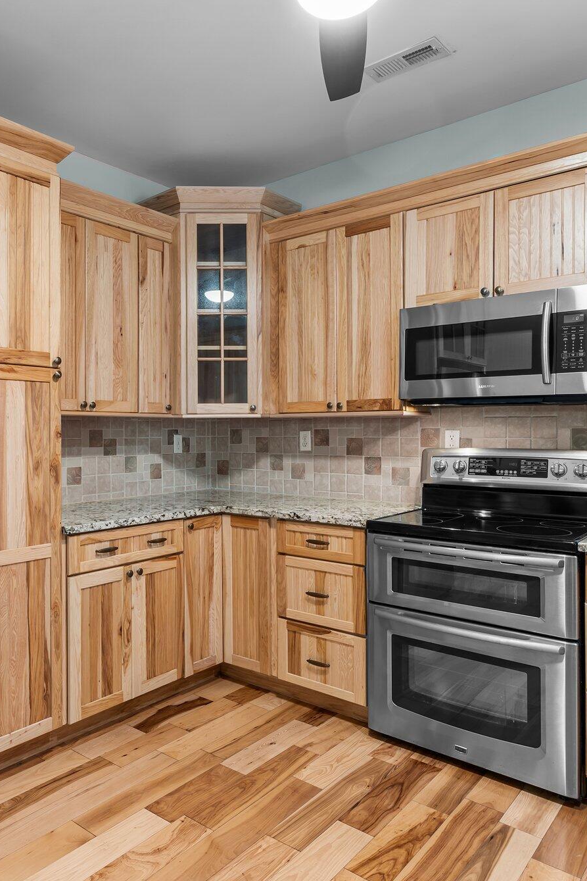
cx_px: 172
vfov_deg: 69.4
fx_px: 636
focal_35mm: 26
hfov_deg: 48.3
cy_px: 435
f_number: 8
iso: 100
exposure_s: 10
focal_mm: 17
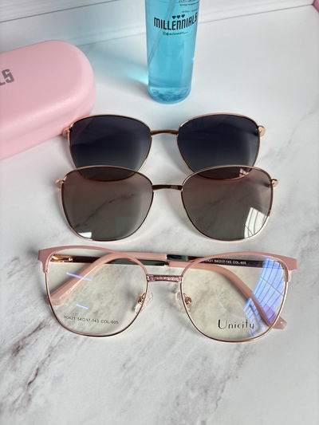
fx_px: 319
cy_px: 212
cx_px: 160
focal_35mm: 26
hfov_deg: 53.1
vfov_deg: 67.3
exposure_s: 1/100
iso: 40
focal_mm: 5.96
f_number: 1.6
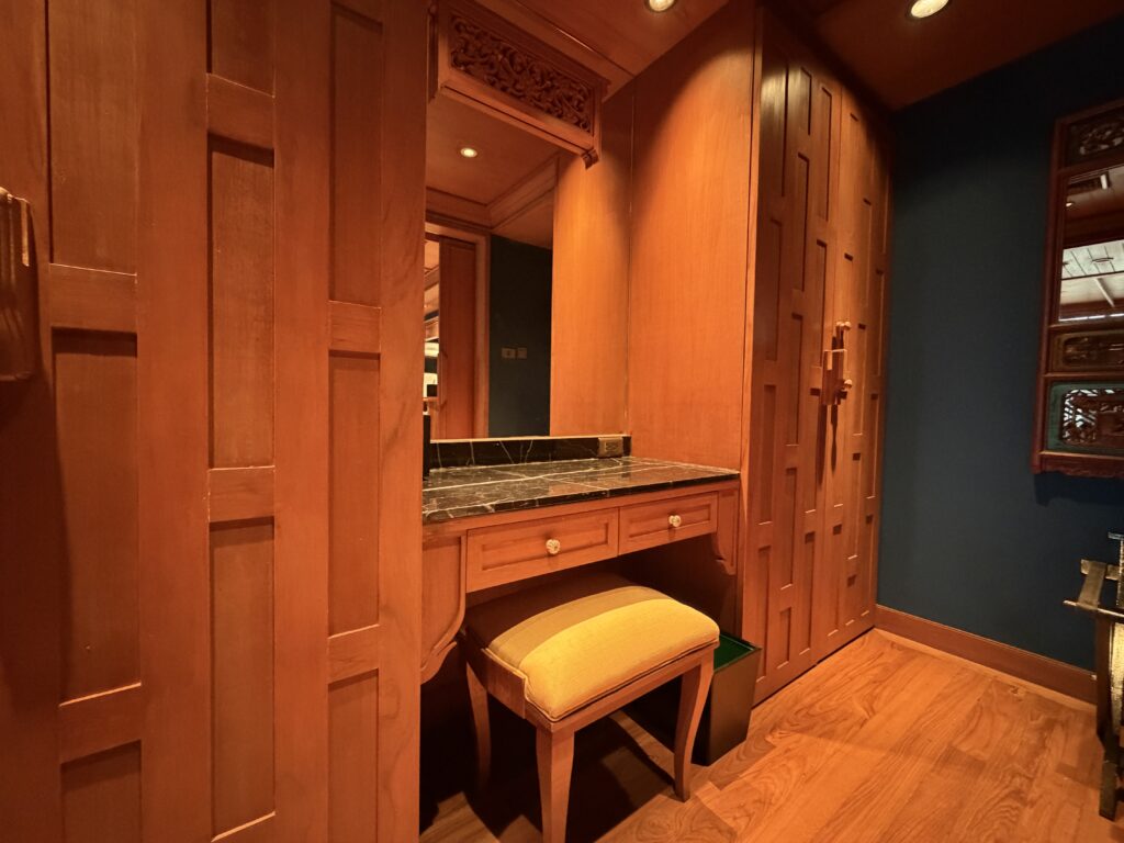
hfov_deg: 102.1
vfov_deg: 85.7
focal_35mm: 14
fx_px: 455
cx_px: 562
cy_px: 422
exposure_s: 1/50
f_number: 2.2
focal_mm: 2.22
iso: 1250
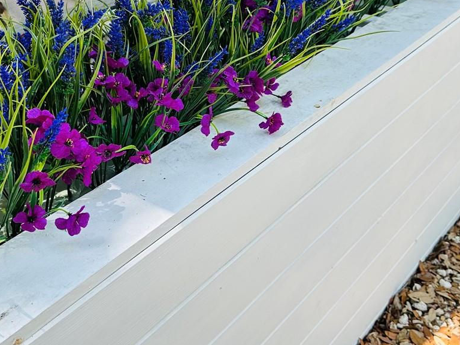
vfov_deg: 29.0
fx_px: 664
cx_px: 150
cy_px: 123
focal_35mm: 50
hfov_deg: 37.7
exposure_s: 1/822
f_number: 1.78
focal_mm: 6.86
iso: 80
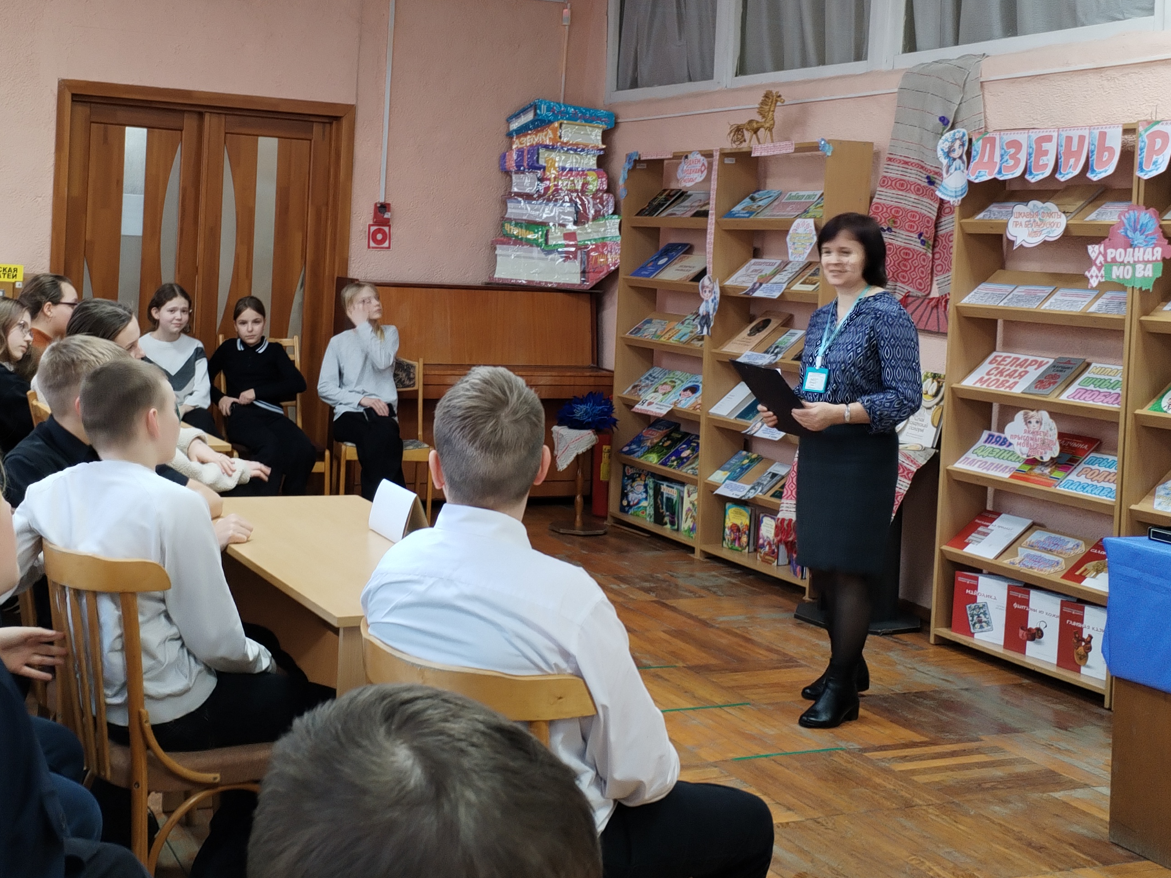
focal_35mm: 52
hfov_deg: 36.6
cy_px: 282
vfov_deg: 27.8
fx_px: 1759
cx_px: 436
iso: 295
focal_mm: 4.75
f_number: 1.8
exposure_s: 1/33.3
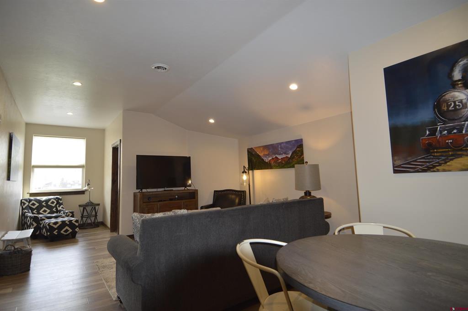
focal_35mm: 18
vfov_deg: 67.2
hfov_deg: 90.1
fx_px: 234
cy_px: 156
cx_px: 234
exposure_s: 1/80
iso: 400
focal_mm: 12
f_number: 4
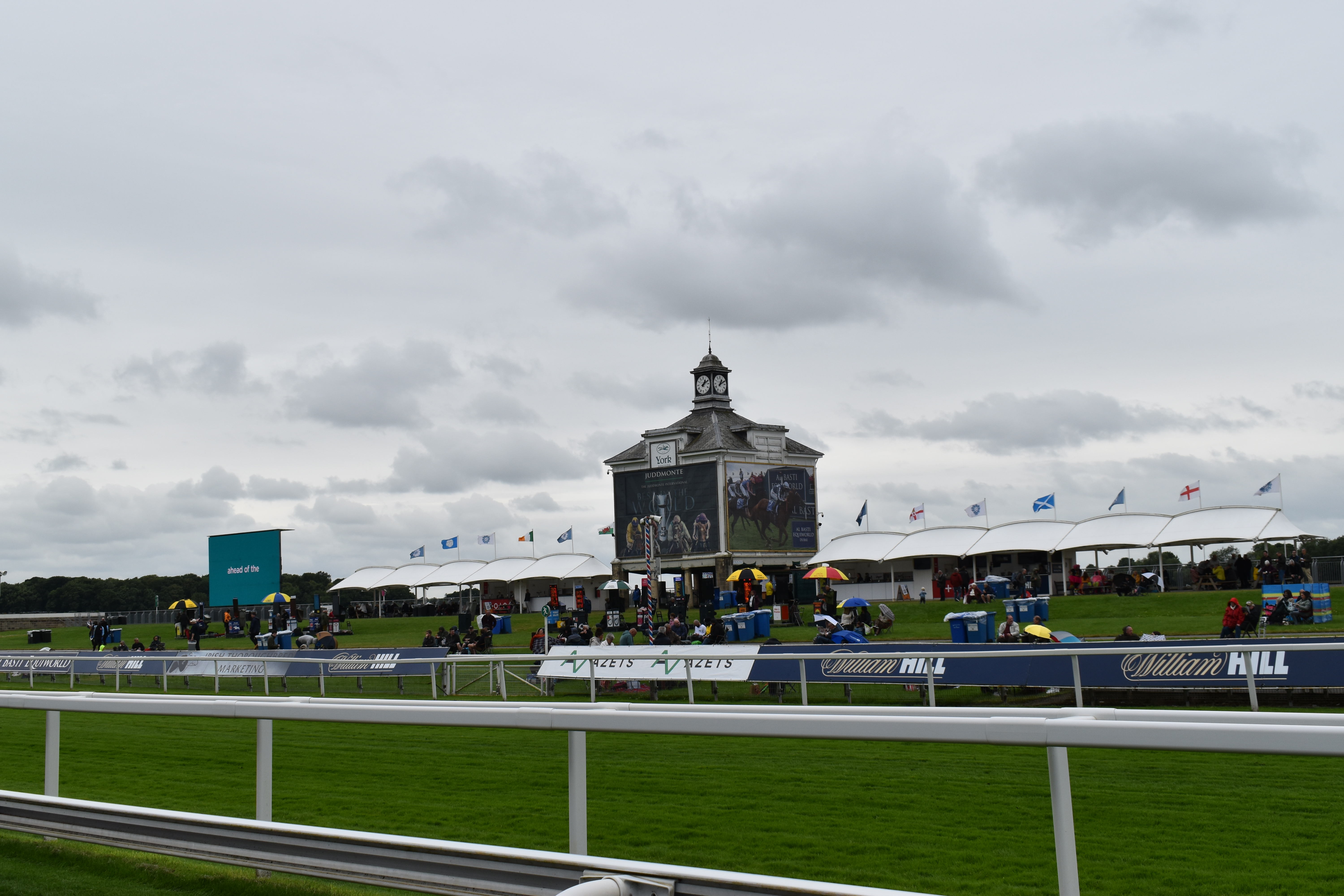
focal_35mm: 44
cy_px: 448
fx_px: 1624
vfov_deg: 30.8
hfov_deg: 45.0
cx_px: 672
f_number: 10
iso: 200
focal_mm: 29
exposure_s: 1/400
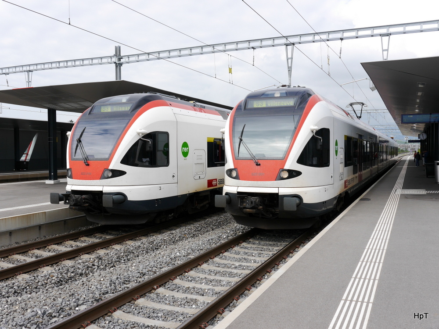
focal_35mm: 36
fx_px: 457
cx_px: 220
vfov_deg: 39.7
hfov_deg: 51.4
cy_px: 164
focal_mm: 18
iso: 160
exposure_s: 1/400
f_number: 8
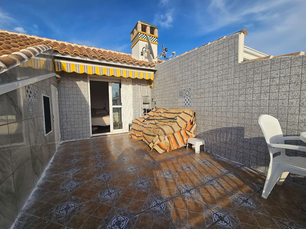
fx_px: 115
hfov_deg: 106.2
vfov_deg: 89.9
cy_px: 114
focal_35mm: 13
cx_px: 153
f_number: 2.2
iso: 50
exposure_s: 1/2352
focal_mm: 2.2
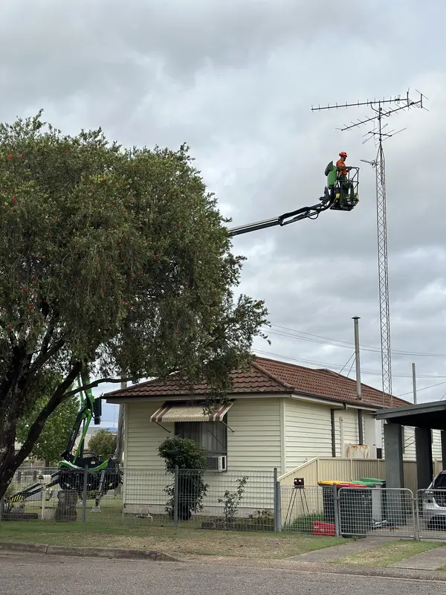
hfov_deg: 30.3
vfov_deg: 39.7
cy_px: 298
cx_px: 223
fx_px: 825
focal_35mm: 48
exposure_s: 1/7634
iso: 80
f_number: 1.78
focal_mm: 6.86
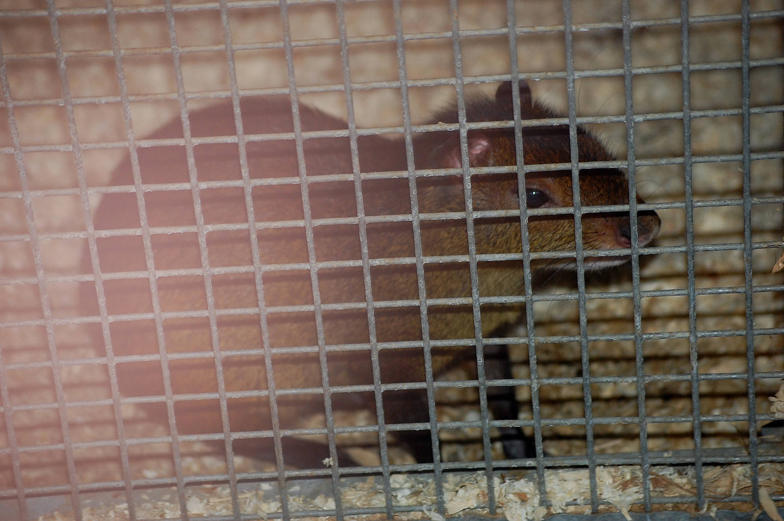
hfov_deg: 14.4
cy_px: 260
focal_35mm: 142
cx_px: 392
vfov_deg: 9.6
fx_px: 3101
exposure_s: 1/60
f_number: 4.5
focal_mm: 95
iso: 400
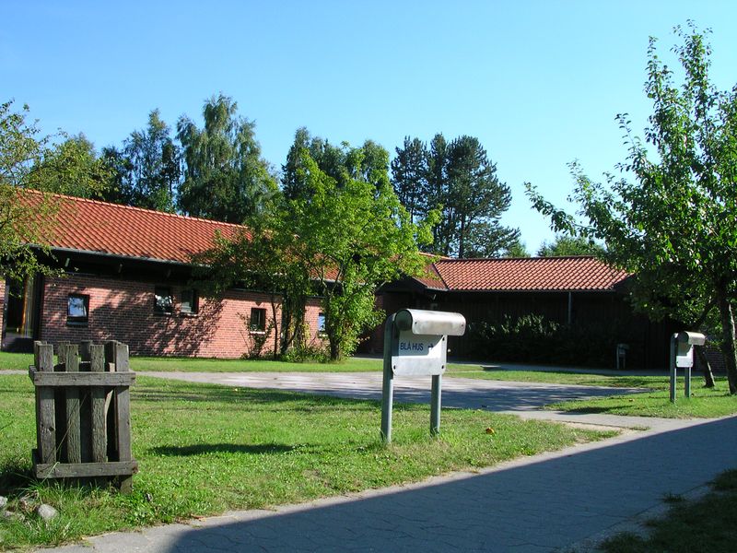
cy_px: 276
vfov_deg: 38.7
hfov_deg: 50.1
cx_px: 368
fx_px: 788
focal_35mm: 37
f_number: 4.5
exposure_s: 1/235
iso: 100
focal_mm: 5.6
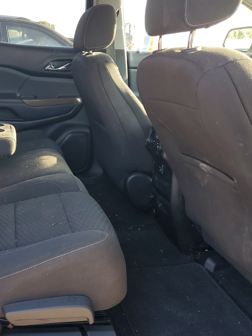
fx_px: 359
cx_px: 23
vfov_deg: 50.1
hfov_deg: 36.2
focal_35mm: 37
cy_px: 161
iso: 54
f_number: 1.5
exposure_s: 1/120
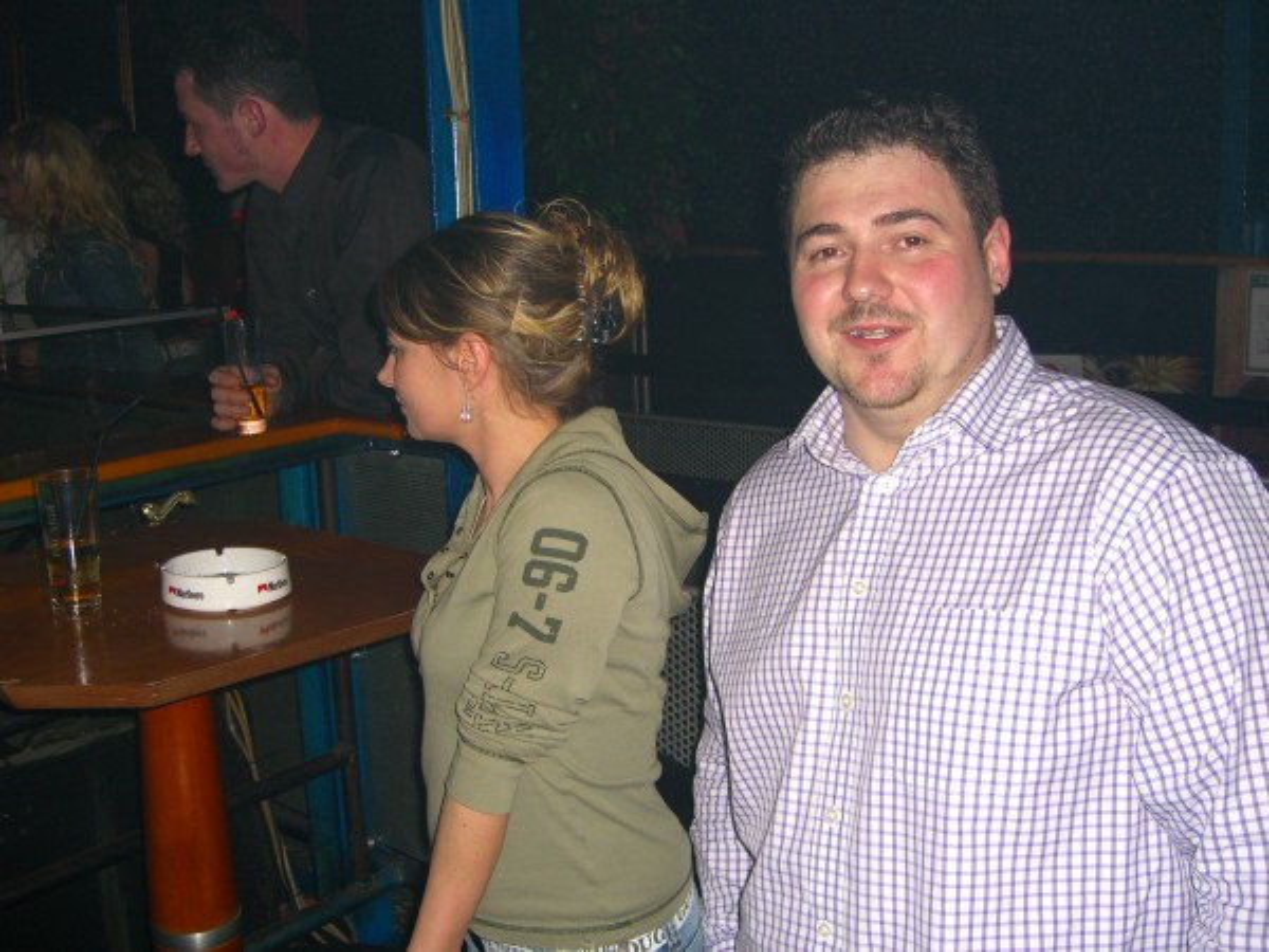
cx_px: 634
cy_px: 476
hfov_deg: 49.0
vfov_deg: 37.7
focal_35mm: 38
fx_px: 1393
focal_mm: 7.9
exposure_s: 1/60
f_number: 2.8
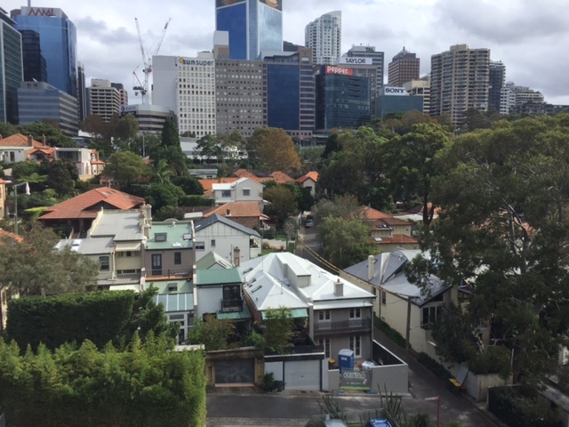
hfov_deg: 61.7
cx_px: 284
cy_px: 214
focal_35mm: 29
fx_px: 477
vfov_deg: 48.2
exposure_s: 1/1464
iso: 32
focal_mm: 4.15
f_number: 2.2
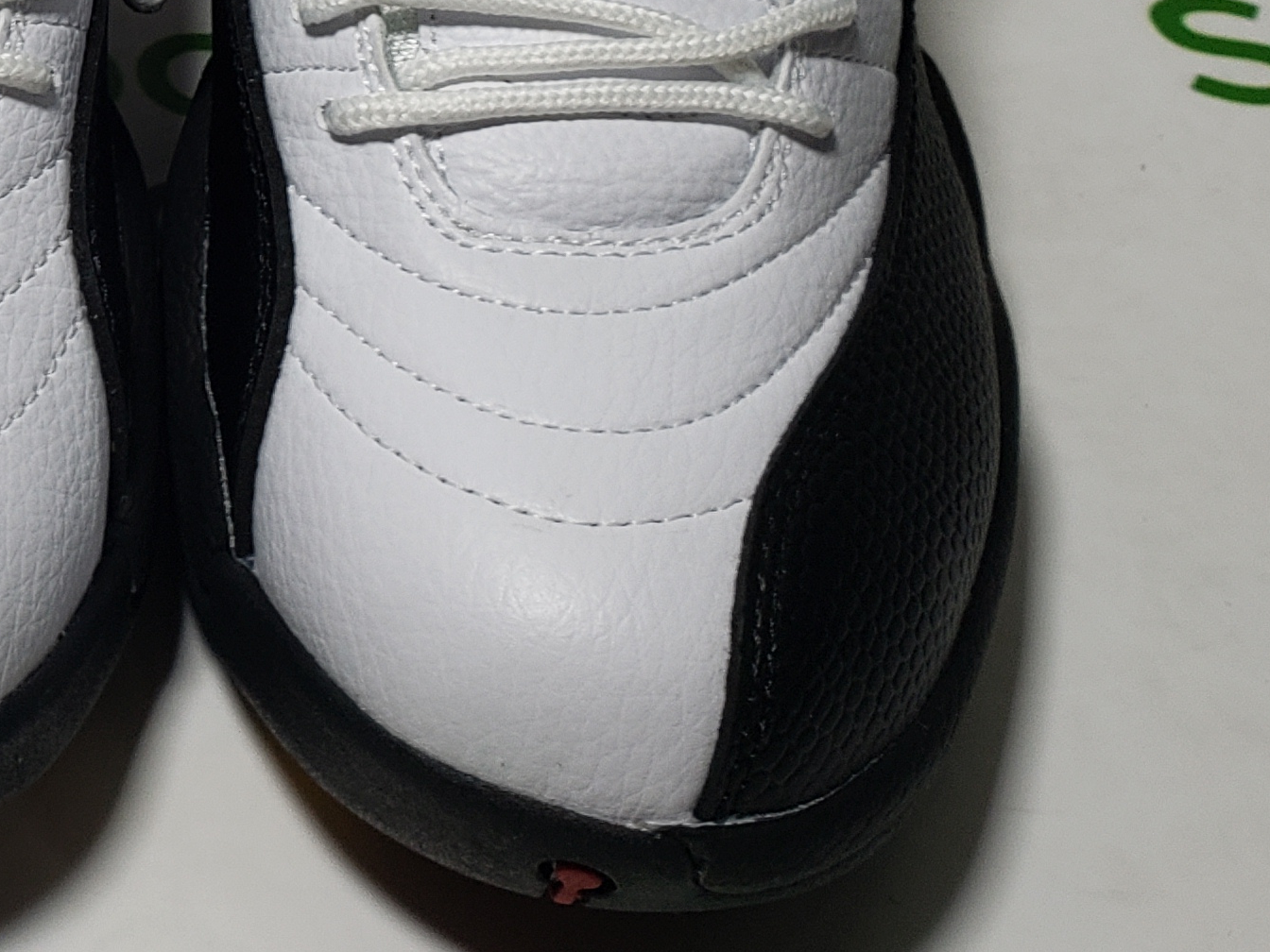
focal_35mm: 78
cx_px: -309
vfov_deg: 17.9
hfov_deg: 22.7
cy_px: -202
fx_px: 2862
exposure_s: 1/268
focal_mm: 4.3
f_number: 2.4
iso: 50
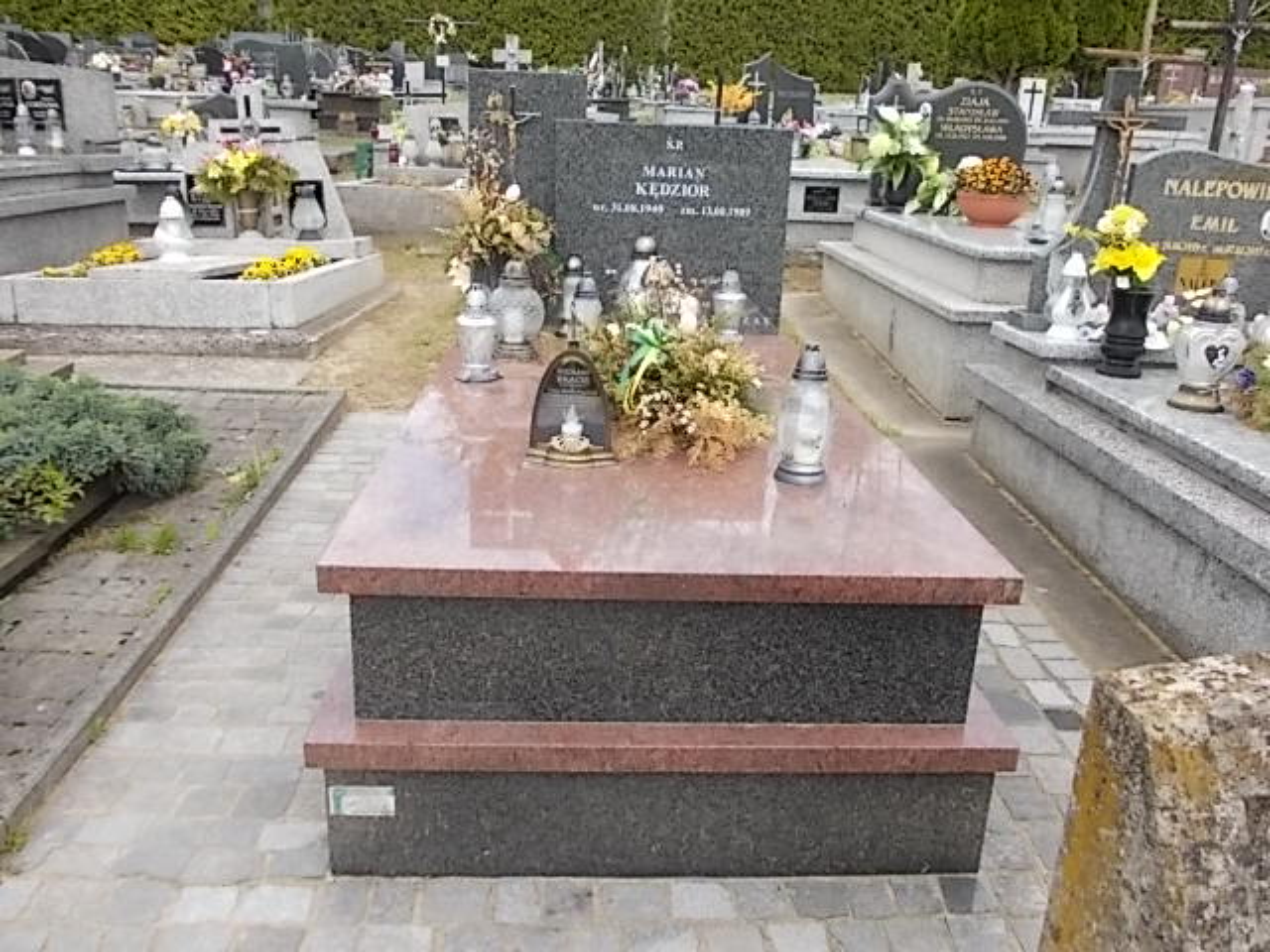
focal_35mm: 28
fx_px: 1027
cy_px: 476
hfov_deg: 63.4
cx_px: 635
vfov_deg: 49.7
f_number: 2.7
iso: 80
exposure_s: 1/320
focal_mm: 4
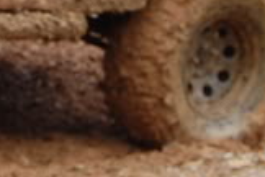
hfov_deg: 7.2
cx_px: -108
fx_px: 2068
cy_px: -172
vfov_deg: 4.8
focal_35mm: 281
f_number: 8
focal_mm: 38
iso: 200
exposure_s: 1/160
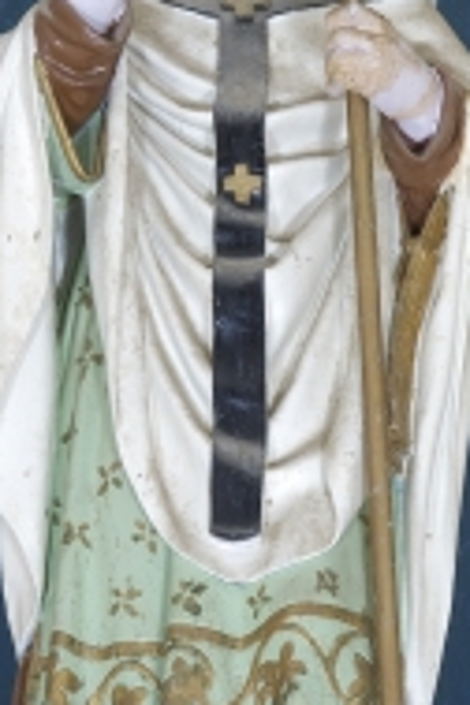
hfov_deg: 3.2
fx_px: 8349
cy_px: 246
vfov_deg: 4.8
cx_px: 235
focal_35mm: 426
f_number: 11
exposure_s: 1/30
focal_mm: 105
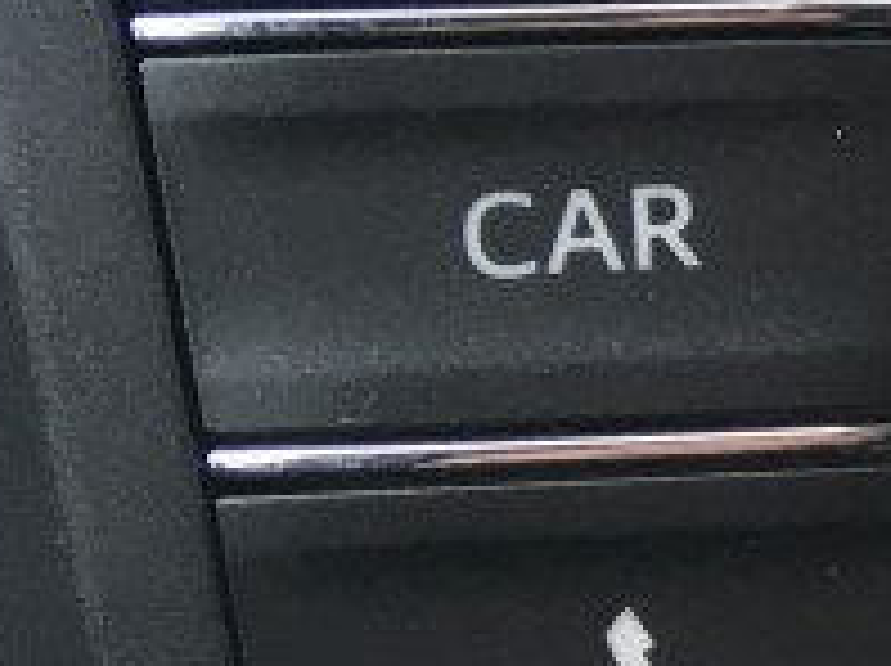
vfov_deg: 9.9
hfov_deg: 11.0
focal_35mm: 150
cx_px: 2164
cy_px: 414
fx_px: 3856
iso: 25
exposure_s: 1/40
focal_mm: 4.15
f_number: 2.2
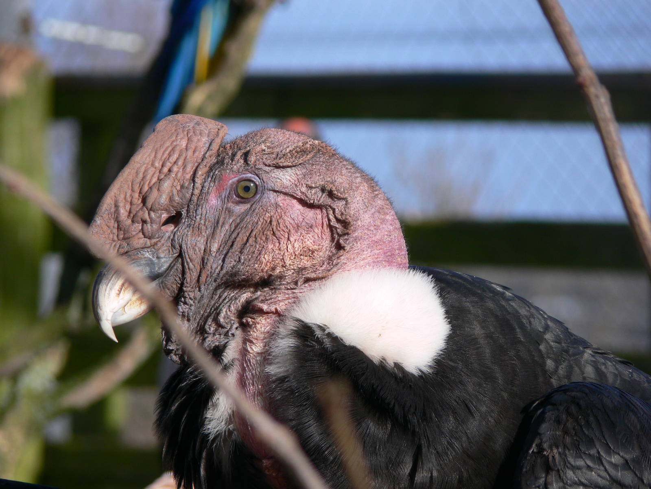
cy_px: 244
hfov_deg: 4.7
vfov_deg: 3.5
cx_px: 326
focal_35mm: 420
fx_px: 7899
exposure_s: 1/400
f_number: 5.6
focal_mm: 88.8
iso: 80
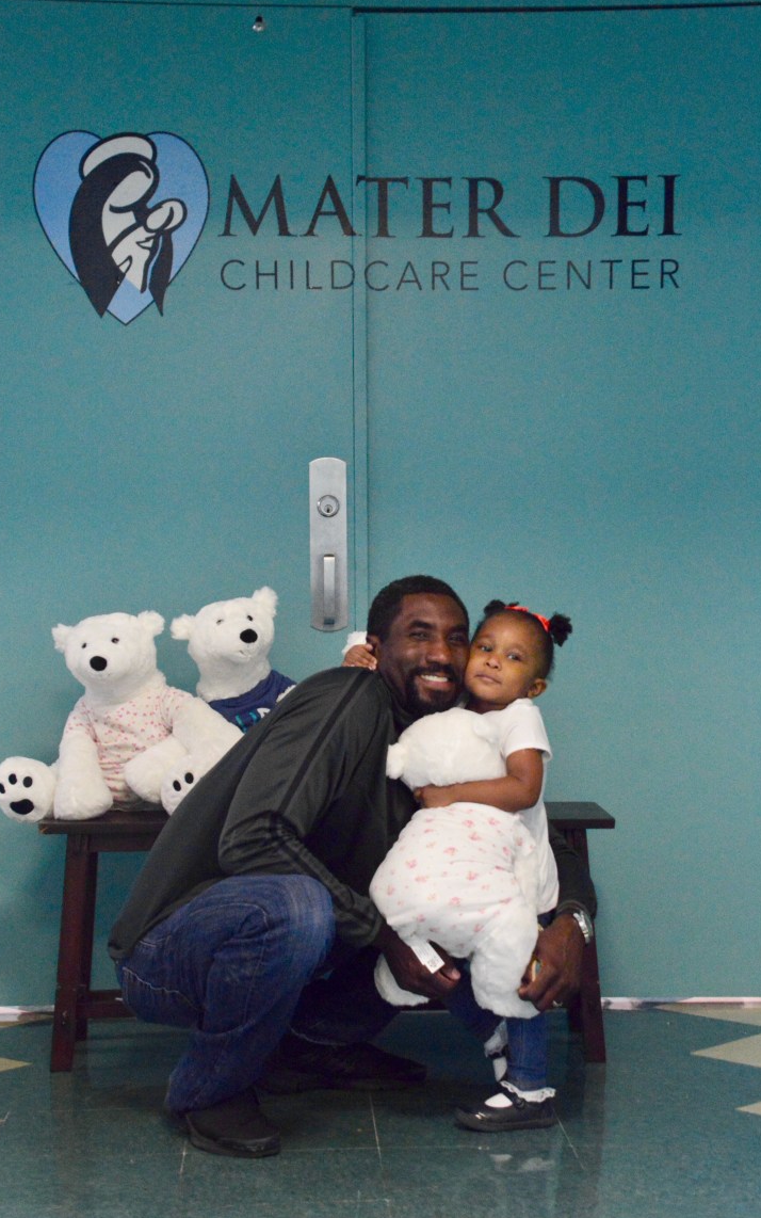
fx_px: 2256
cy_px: 608
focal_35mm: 68
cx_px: 358
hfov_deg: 19.1
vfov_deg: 30.2
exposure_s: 1/80
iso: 3200
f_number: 4.8
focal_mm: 44
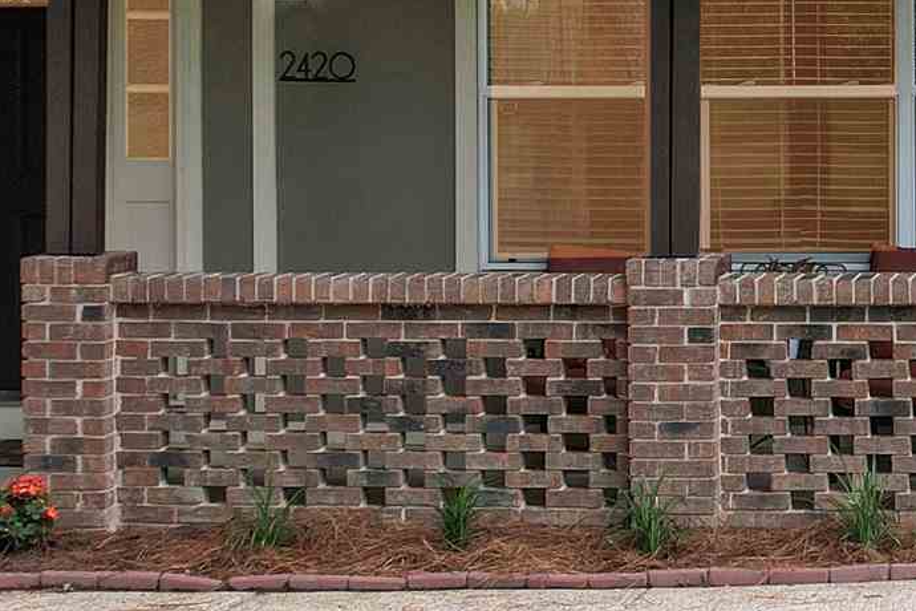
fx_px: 2493
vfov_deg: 13.9
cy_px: 125
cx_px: 1103
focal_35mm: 98
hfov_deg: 19.6
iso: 100
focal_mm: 8.38
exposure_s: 1/80
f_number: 2.8
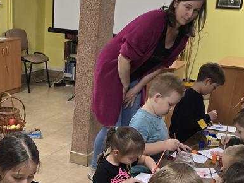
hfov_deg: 30.8
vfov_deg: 23.3
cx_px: 46
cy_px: 174
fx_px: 430
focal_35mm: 61
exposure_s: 1/120
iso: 250
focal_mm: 6.3
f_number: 1.7
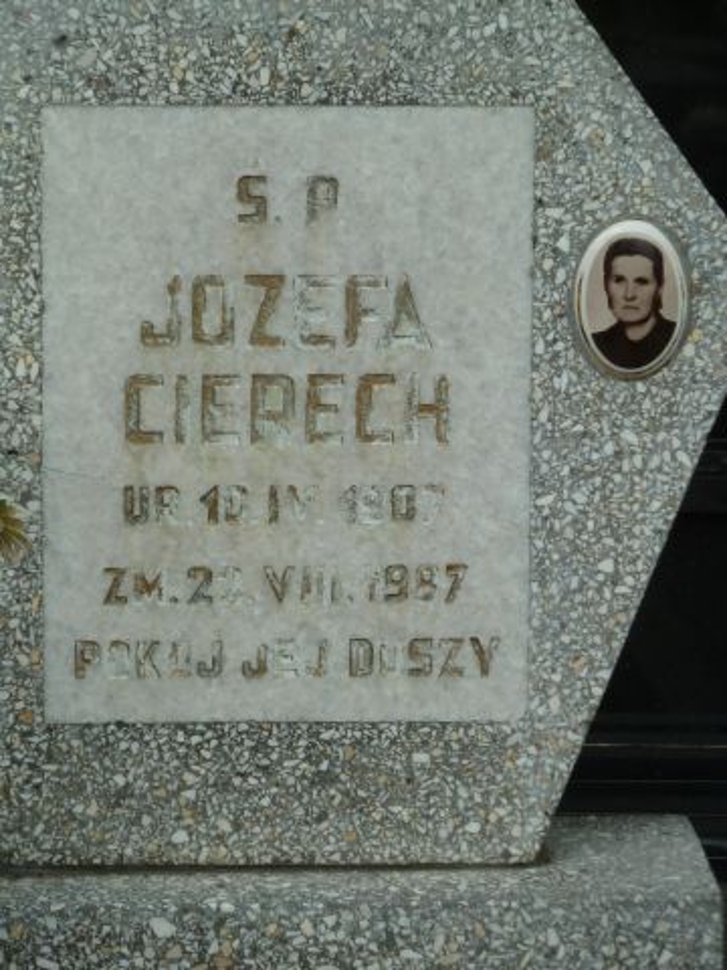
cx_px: 364
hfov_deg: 9.4
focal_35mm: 158
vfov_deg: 12.5
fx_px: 4424
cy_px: 485
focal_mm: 25.9
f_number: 4.5
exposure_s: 1/200
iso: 80
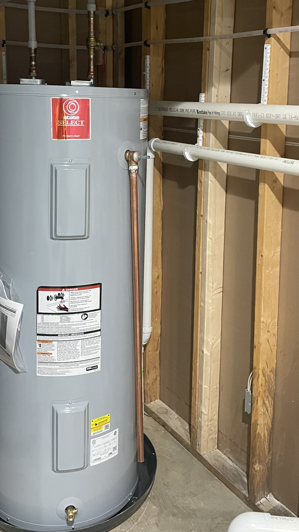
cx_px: 136
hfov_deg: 31.2
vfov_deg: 52.3
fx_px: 536
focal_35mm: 38
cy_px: 203
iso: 500
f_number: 1.6
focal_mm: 4.2
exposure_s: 1/40
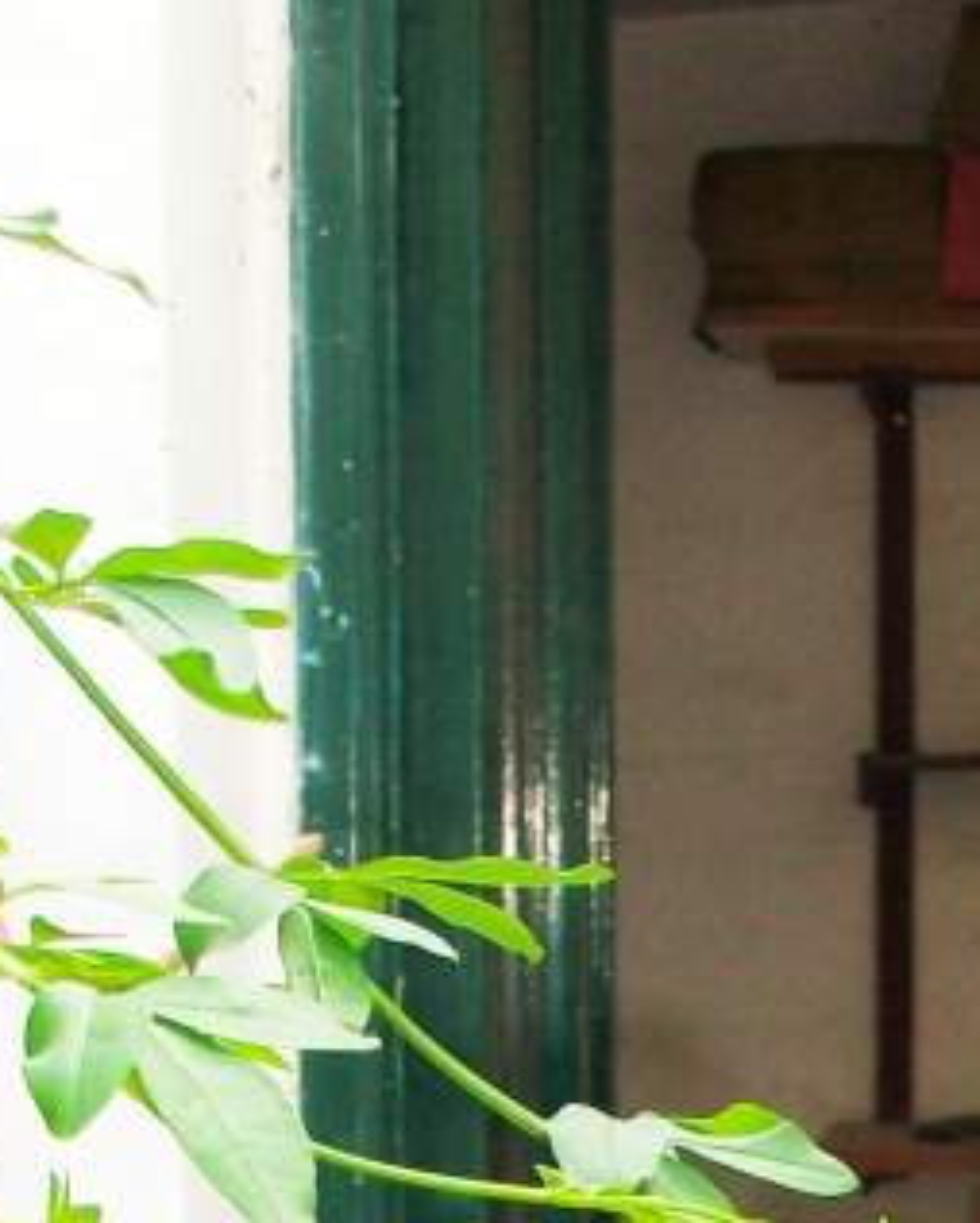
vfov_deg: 14.3
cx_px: 1051
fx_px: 4600
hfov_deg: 12.0
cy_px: 1777
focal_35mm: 127
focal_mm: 5.7
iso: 120
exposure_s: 1/60
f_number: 2.8
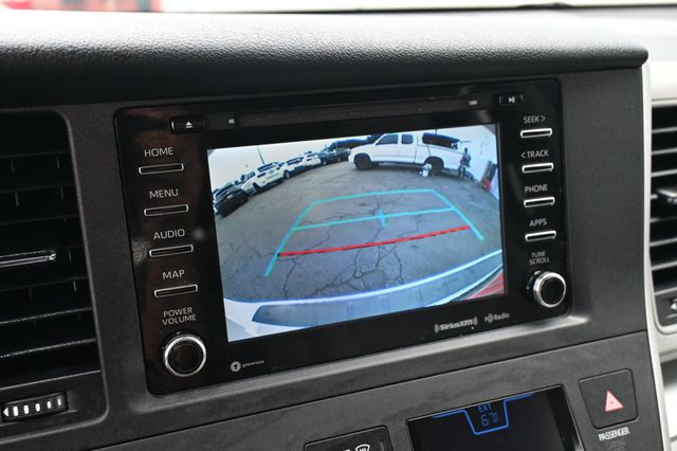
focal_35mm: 34
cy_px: 226
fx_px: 648
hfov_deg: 55.1
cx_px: 338
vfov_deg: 38.3
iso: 1250
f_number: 4.2
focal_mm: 23
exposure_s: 1/125
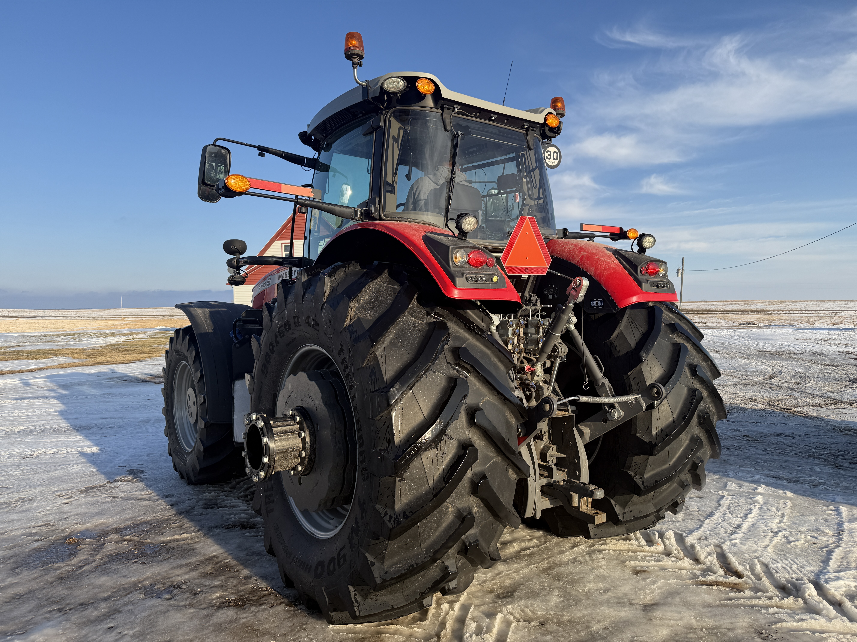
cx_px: 428
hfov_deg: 71.6
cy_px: 321
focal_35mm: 24
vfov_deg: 56.8
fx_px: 594
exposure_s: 1/2801
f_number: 1.78
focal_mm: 6.76
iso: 80
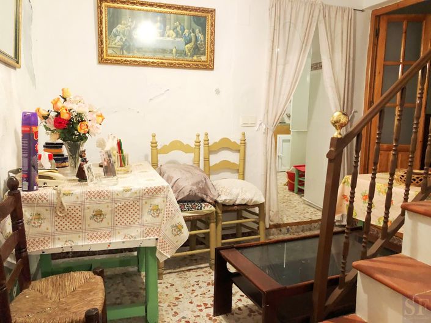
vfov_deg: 49.7
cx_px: 216
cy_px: 162
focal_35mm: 28
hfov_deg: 63.5
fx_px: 348
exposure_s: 1/14
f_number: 1.8
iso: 100
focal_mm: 3.99
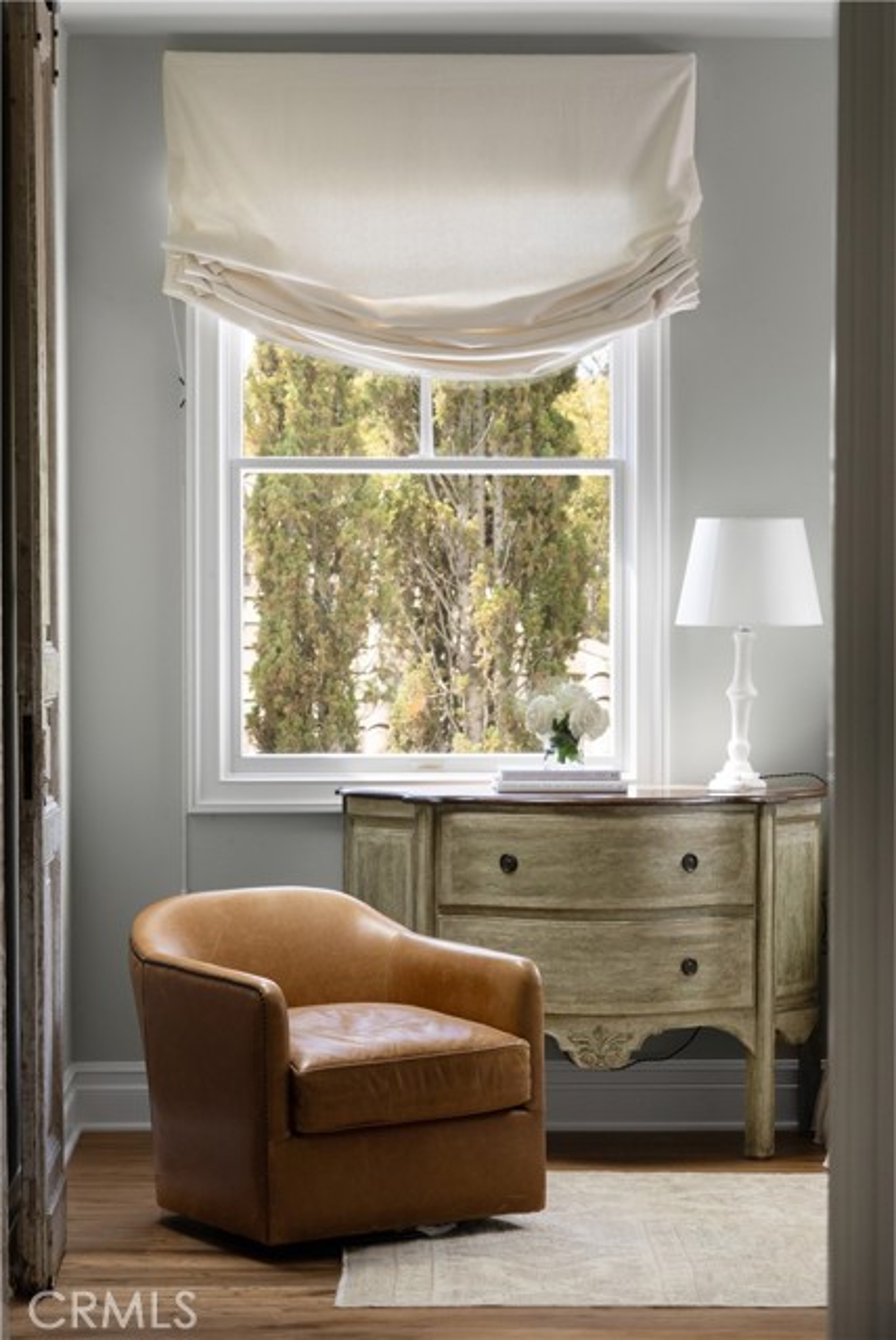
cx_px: 448
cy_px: 670
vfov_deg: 22.8
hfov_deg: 15.4
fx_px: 3315
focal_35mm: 89
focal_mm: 89
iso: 640
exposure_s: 1/15
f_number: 16
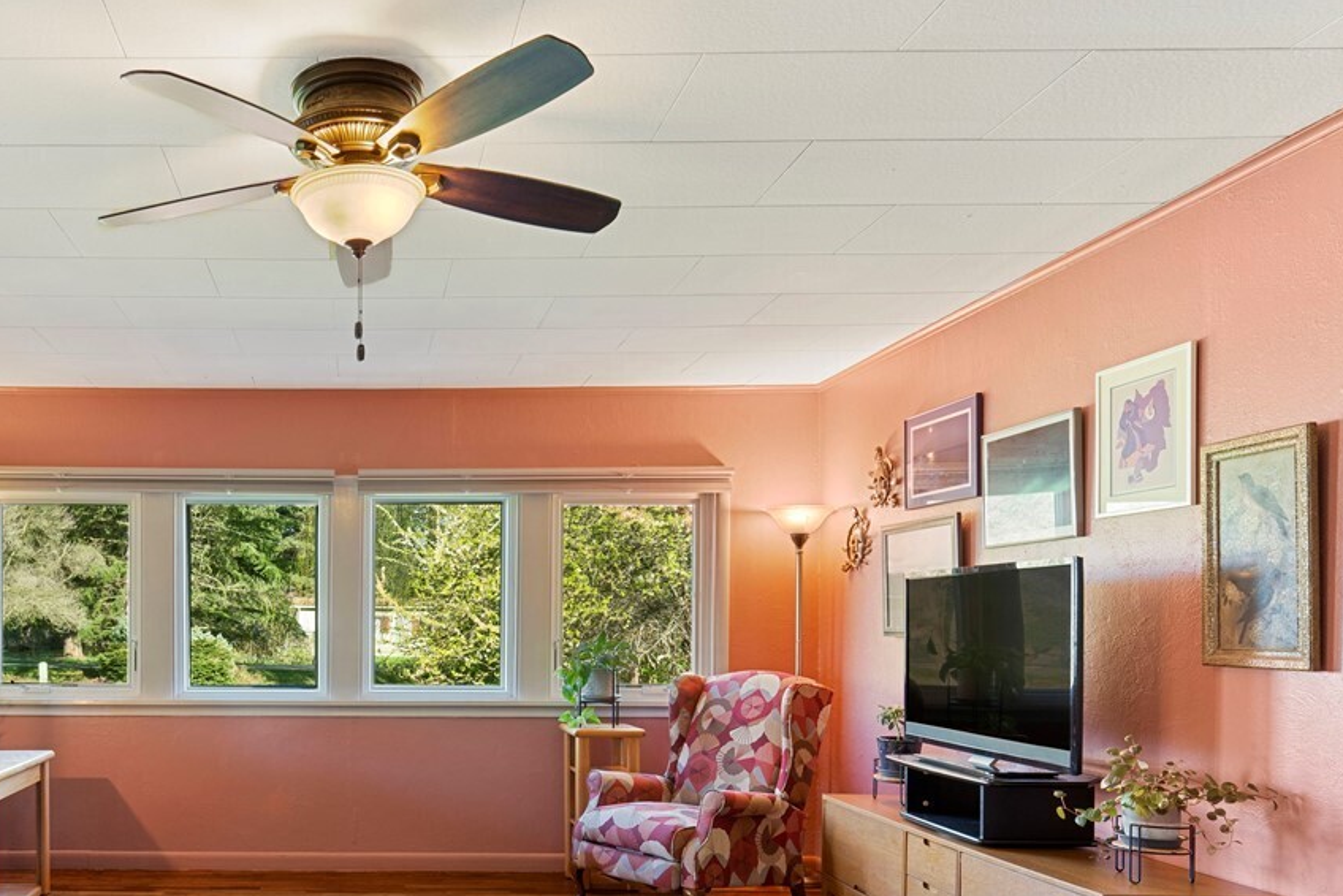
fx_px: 1045
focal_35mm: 28
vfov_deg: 45.4
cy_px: 626
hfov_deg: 61.8
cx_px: 340
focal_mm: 14
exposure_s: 1.6
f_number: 8
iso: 200
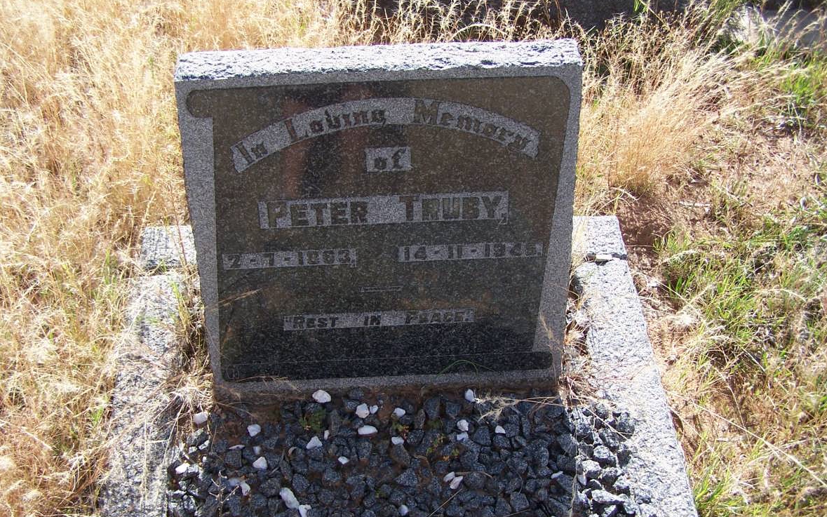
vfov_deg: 31.2
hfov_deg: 48.2
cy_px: 288
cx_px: 409
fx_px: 924
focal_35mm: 41
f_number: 2.8
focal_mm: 6.3
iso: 80
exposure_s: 1/500
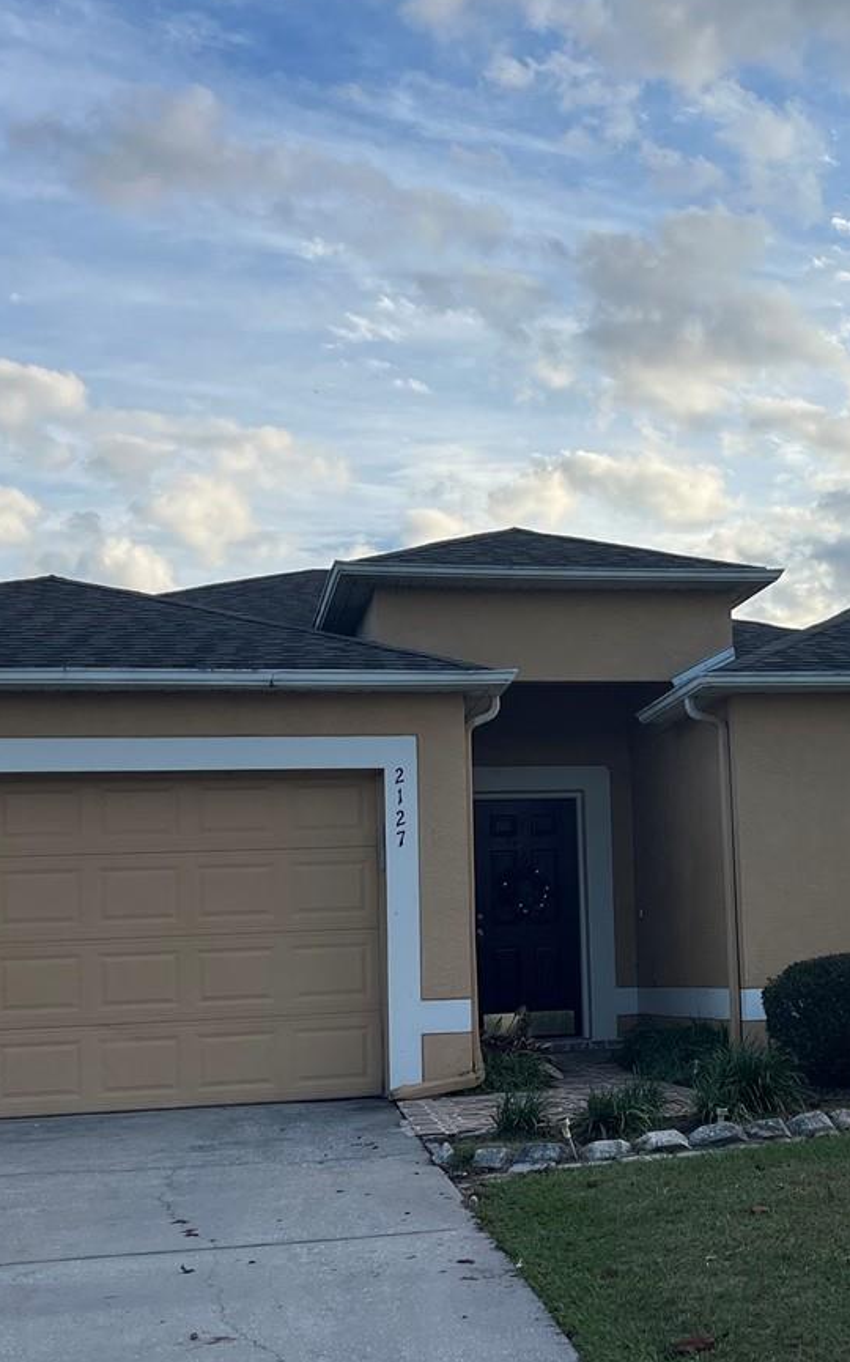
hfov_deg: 25.0
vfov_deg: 39.6
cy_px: 721
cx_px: 664
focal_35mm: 51
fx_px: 1892
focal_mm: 5.1
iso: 50
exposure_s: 1/2463
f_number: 1.6
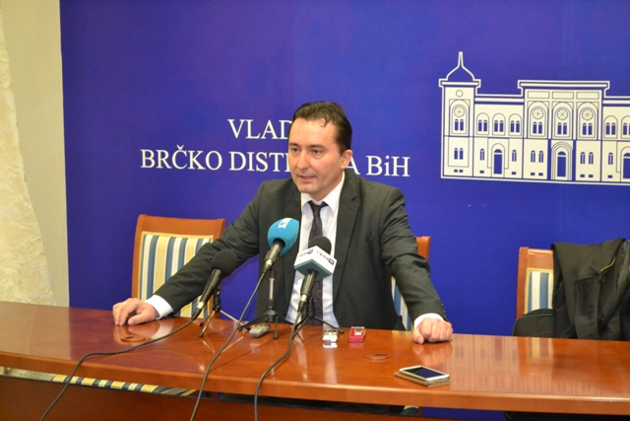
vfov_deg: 16.6
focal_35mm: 82
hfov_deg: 24.6
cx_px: 315
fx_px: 1444
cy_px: 210
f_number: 5.6
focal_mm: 55
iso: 3200
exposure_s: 1/60
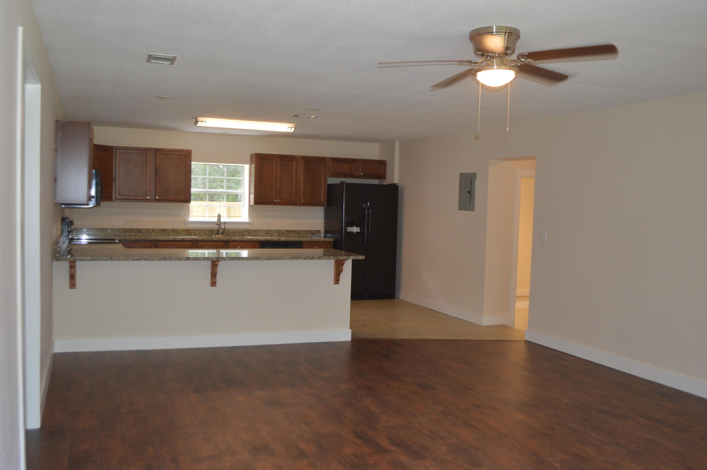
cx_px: 354
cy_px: 235
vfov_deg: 39.9
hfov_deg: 57.3
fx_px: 647
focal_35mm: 33
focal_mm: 22
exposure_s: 1/80
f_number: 4
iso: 400
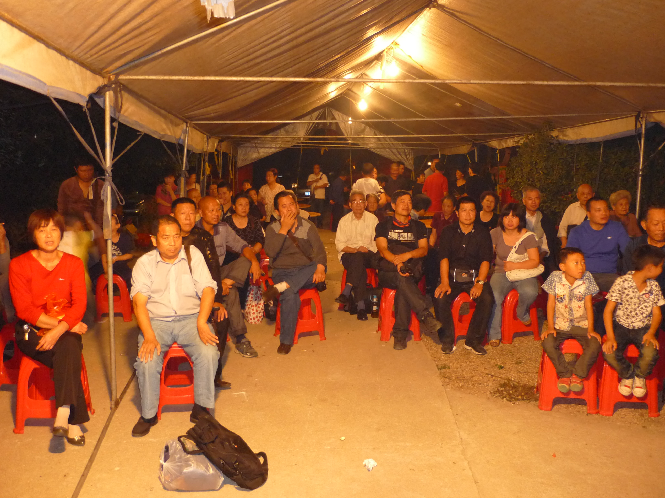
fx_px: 634
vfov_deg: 42.9
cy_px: 249
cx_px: 332
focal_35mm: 33
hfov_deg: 55.4
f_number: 2.8
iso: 320
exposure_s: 1/8
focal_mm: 5.5
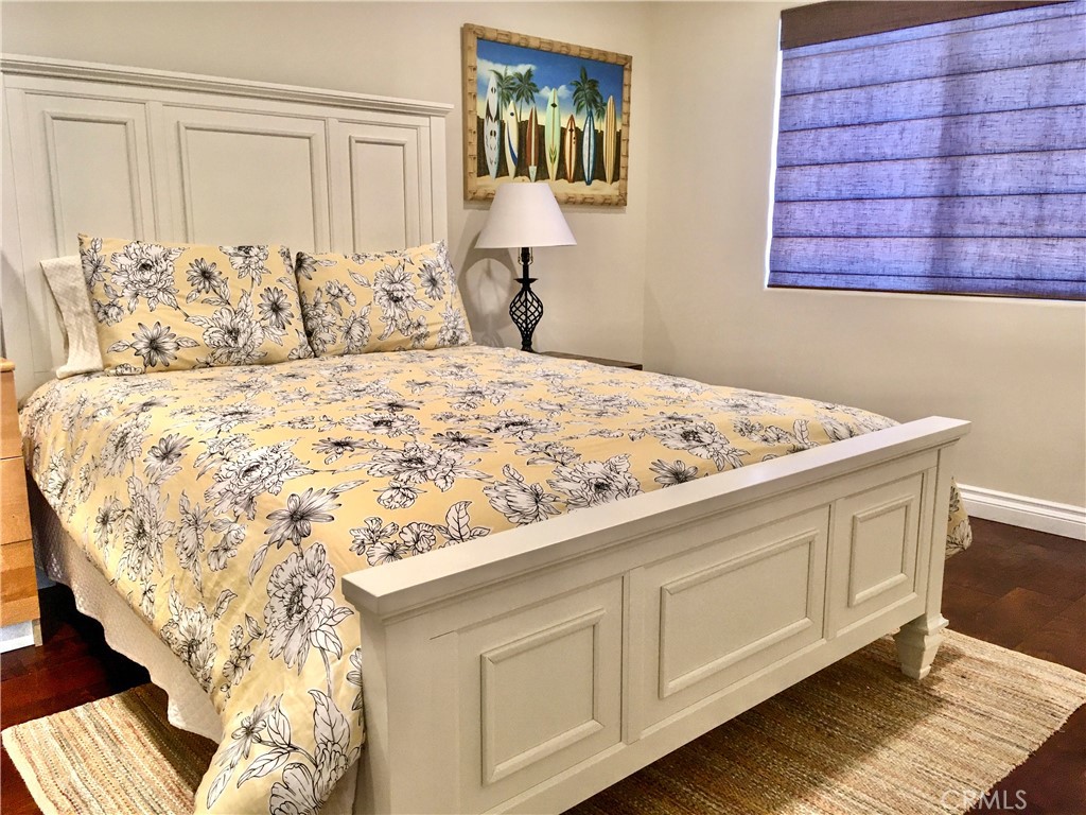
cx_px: 543
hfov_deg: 61.7
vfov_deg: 48.2
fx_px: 910
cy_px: 408
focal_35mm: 29
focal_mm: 4.2
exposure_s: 1/30
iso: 80
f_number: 2.2
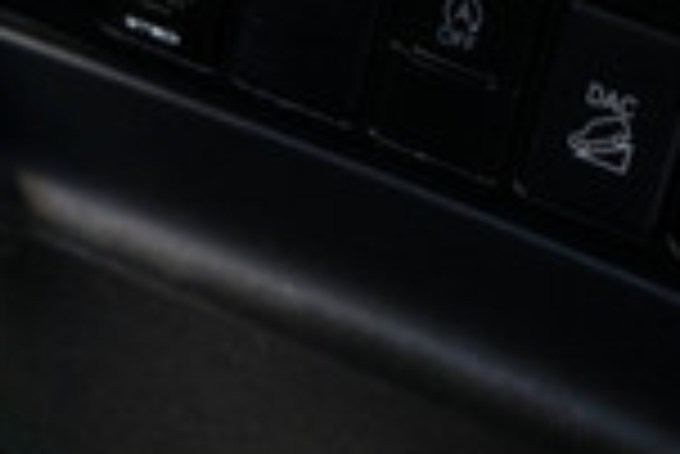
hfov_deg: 12.3
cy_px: 1036
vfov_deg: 8.1
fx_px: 3006
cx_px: -351
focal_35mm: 159
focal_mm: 30
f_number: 5.6
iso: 400
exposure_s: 1/40
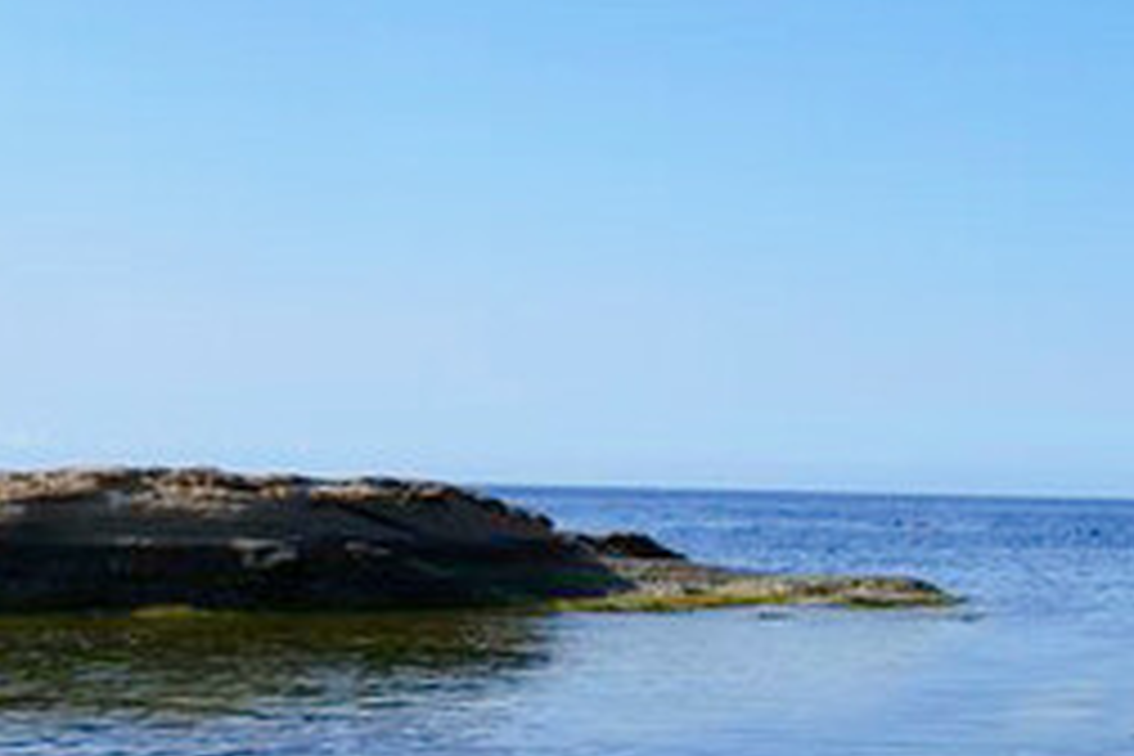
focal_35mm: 81
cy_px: 639
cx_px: 1683
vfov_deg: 16.7
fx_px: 2551
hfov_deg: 21.3
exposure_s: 1/1000
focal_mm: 24
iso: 320
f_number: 8
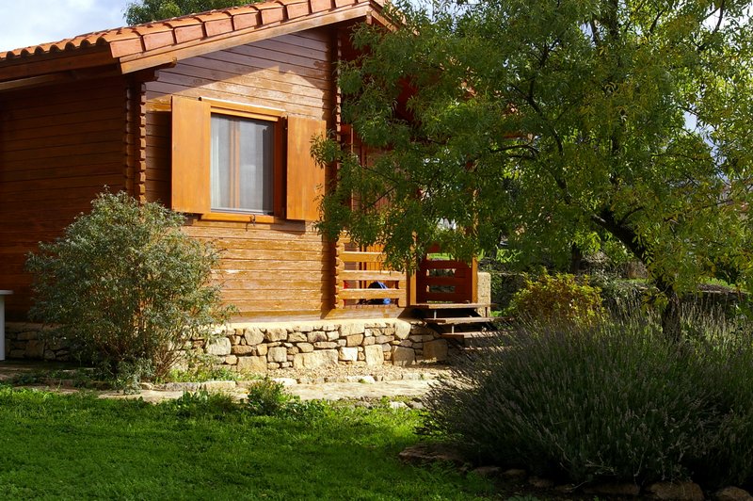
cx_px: 376
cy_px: 250
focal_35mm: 60
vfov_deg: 22.6
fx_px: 1254
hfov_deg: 33.4
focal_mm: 40
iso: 200
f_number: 9.5
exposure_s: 1/250
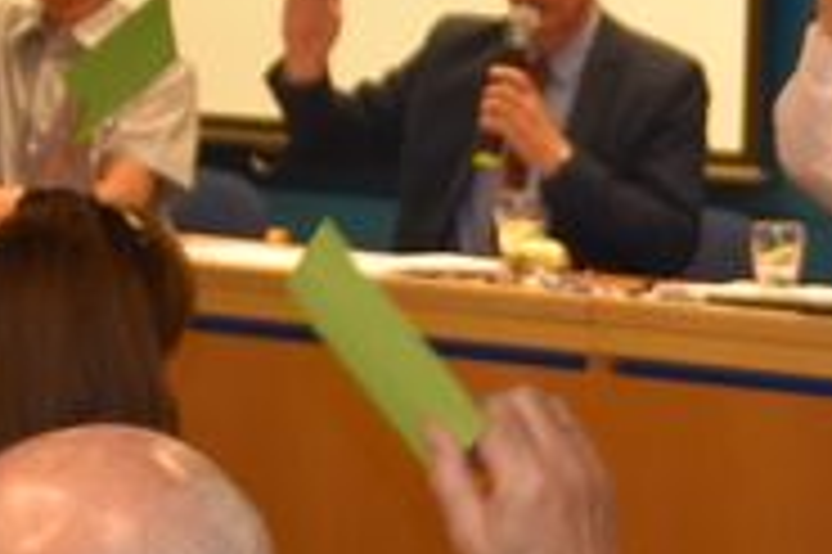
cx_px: 771
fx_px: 4549
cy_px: 153
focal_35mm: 197
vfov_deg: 7.0
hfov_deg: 10.4
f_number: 3.5
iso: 400
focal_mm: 18
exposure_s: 1/60
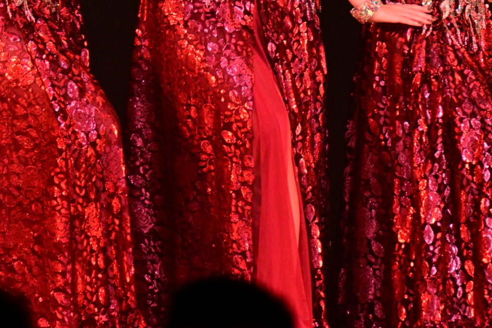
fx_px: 5922
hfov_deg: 4.8
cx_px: 320
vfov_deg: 3.2
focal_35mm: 433
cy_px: -51
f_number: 2.8
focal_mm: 115
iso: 1800
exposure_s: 1/400
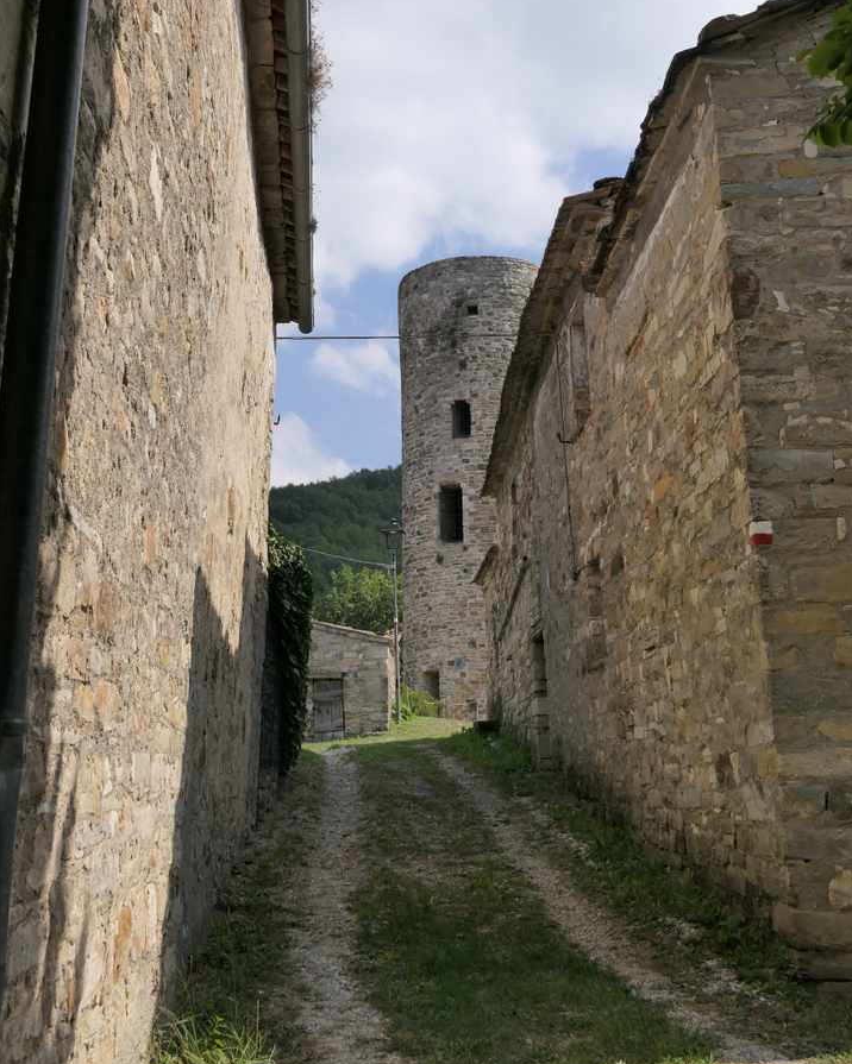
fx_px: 1229
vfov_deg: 46.2
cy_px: 364
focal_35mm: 39
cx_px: 416
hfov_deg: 38.2
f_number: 7.1
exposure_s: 1/500
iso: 125
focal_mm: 11.5
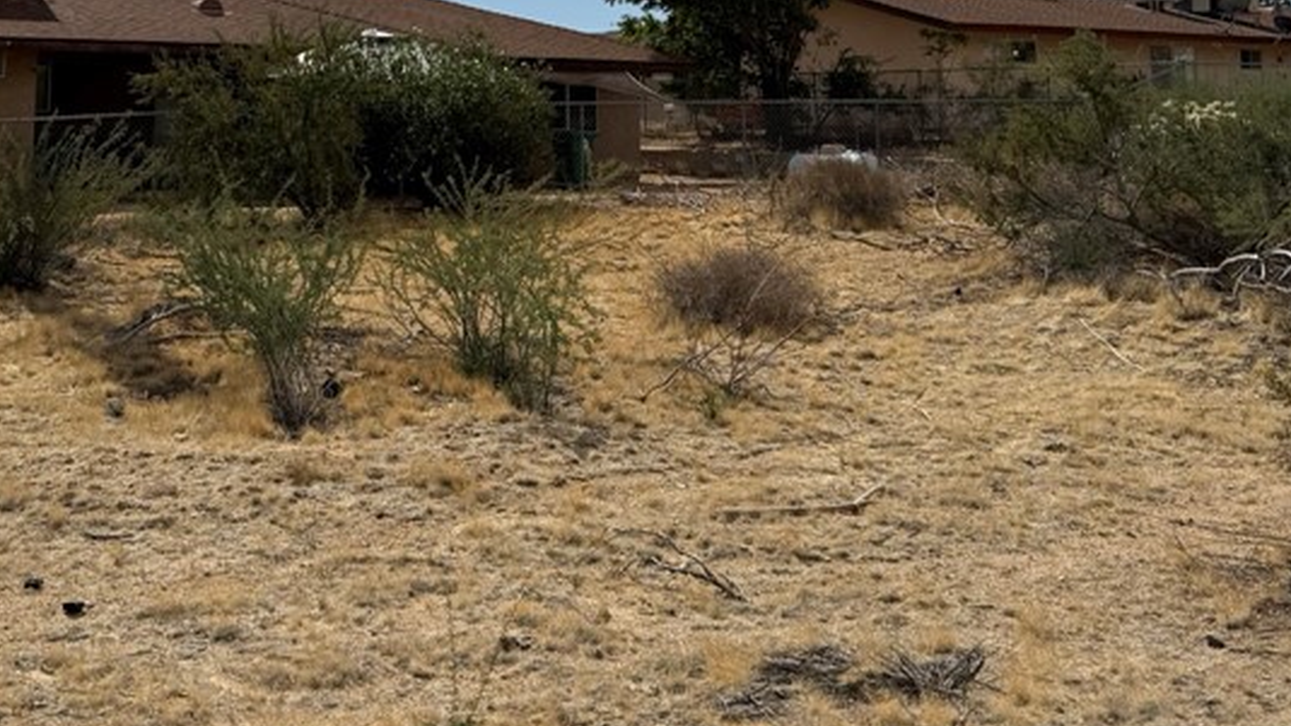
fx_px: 1712
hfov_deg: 40.9
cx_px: 442
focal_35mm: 50
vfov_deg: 22.5
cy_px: -89
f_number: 1.78
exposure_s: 1/11905
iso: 80
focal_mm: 6.76
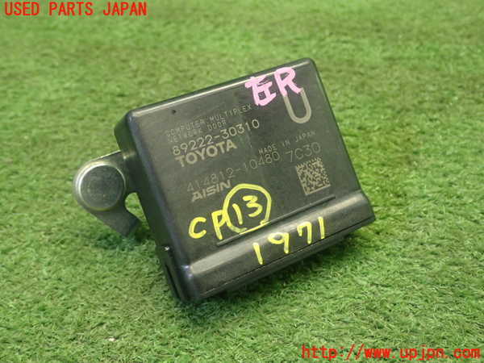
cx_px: 242
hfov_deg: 42.9
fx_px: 615
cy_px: 182
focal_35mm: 44
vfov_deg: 32.9
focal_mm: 7.84
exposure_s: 1/40
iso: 500
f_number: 2.9
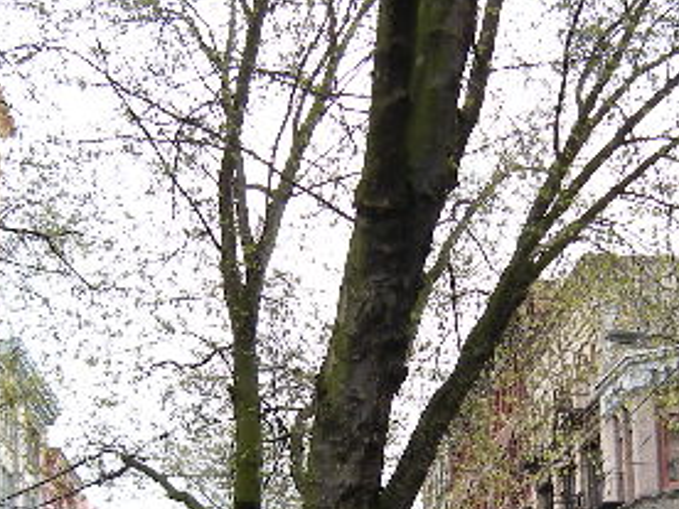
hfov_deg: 26.0
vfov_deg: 19.2
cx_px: 379
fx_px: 1471
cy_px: 472
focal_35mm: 75
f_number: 2.8
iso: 64
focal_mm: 4.7
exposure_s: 1/108
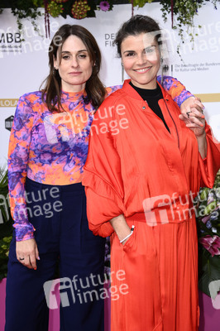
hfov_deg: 16.0
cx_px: 110
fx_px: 780
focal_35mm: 85
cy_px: 166
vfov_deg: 23.9
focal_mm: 85
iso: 640
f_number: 5.6
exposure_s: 1/250
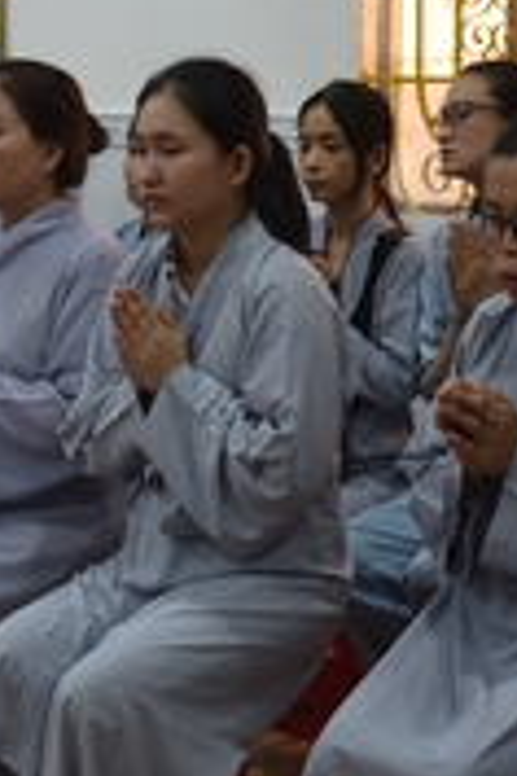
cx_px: 460
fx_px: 1896
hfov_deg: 15.4
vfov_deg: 23.1
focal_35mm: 88
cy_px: 294
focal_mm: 24
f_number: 4.5
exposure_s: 1/80
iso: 400
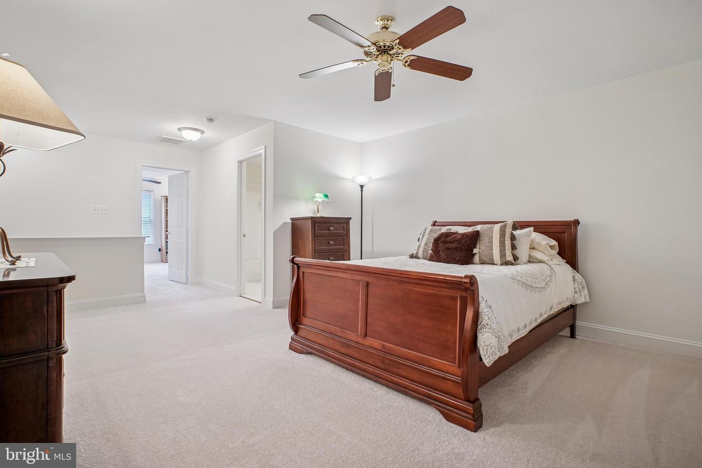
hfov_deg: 95.0
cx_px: 351
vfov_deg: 72.1
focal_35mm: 16
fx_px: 322
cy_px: 234
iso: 500
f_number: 8
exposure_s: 1/8
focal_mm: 11
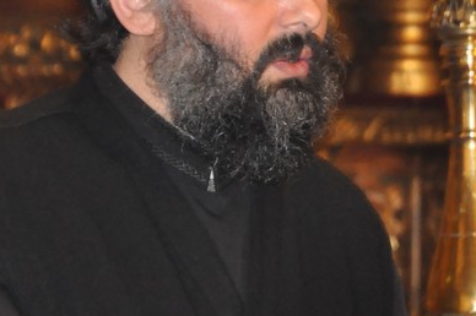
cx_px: 220
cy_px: 135
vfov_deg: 2.8
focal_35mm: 487
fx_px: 6428
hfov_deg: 4.2
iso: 1600
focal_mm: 105
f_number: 5.6
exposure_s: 1/8
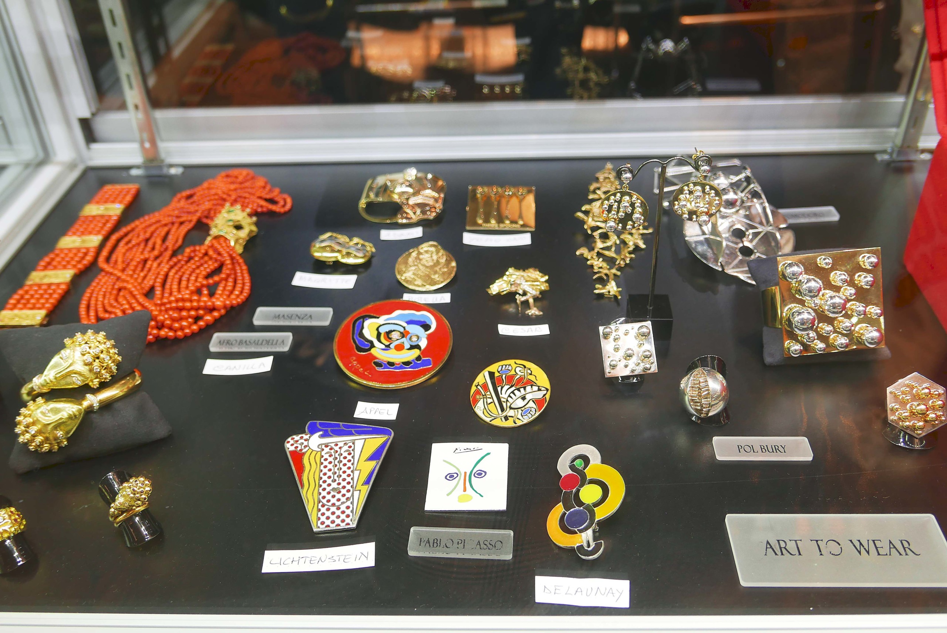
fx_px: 869
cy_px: 316
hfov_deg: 57.2
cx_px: 474
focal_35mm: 33
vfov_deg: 40.0
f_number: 2.8
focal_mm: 14.9
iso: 200
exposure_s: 1/125
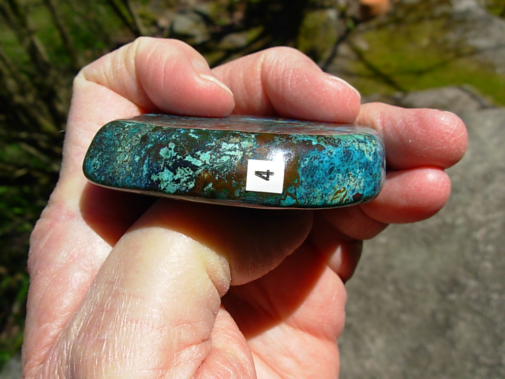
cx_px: 252
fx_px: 554
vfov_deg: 37.7
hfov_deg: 49.0
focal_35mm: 38
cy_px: 190
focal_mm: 6.3
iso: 50
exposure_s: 1/683
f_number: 4.9
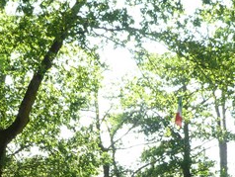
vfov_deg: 8.7
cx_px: 85
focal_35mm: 168
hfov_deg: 11.7
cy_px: 254
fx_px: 1142
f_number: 3.2
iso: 80
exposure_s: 1/125
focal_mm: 9
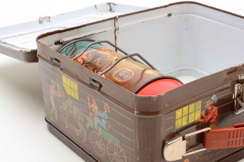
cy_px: 101
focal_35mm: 73
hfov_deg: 27.7
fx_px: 494
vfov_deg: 18.6
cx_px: 152
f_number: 20
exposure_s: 1/160
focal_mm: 32
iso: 100
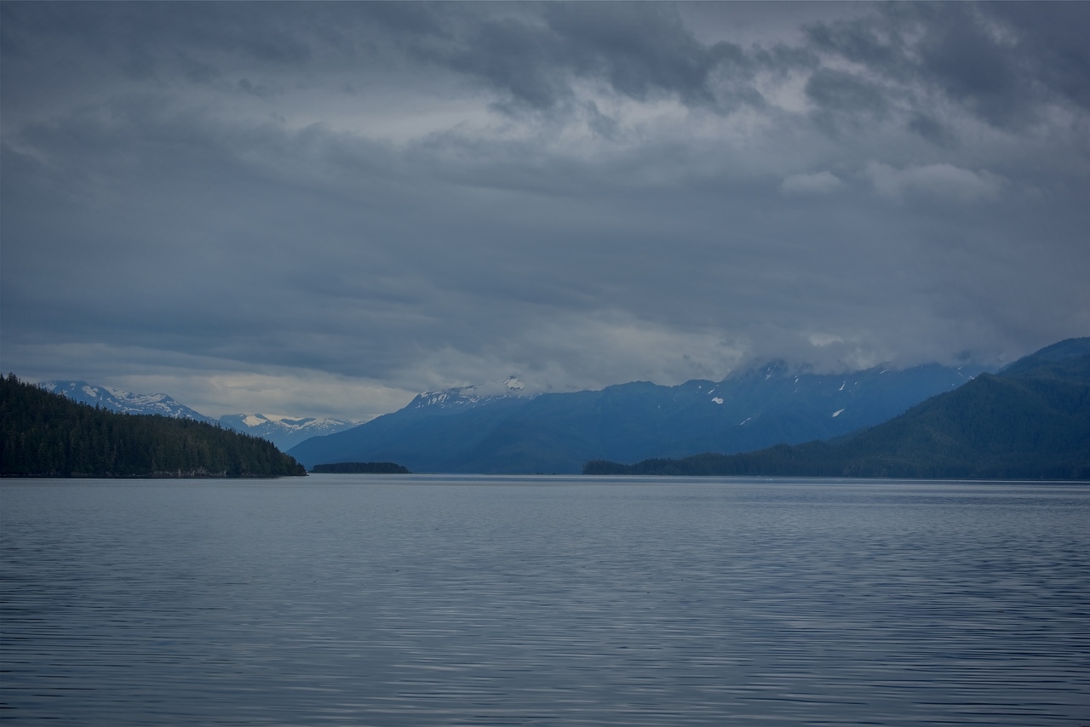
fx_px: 2574
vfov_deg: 16.1
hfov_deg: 23.9
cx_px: 545
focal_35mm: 85
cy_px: 364
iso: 100
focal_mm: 85
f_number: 9
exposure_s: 1/320
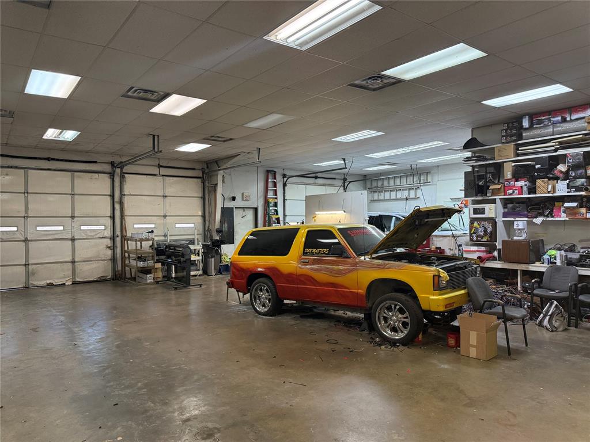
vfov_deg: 56.8
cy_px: 221
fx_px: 409
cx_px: 295
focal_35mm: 24
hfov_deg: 71.6
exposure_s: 1/120
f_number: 1.78
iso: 320
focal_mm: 6.76
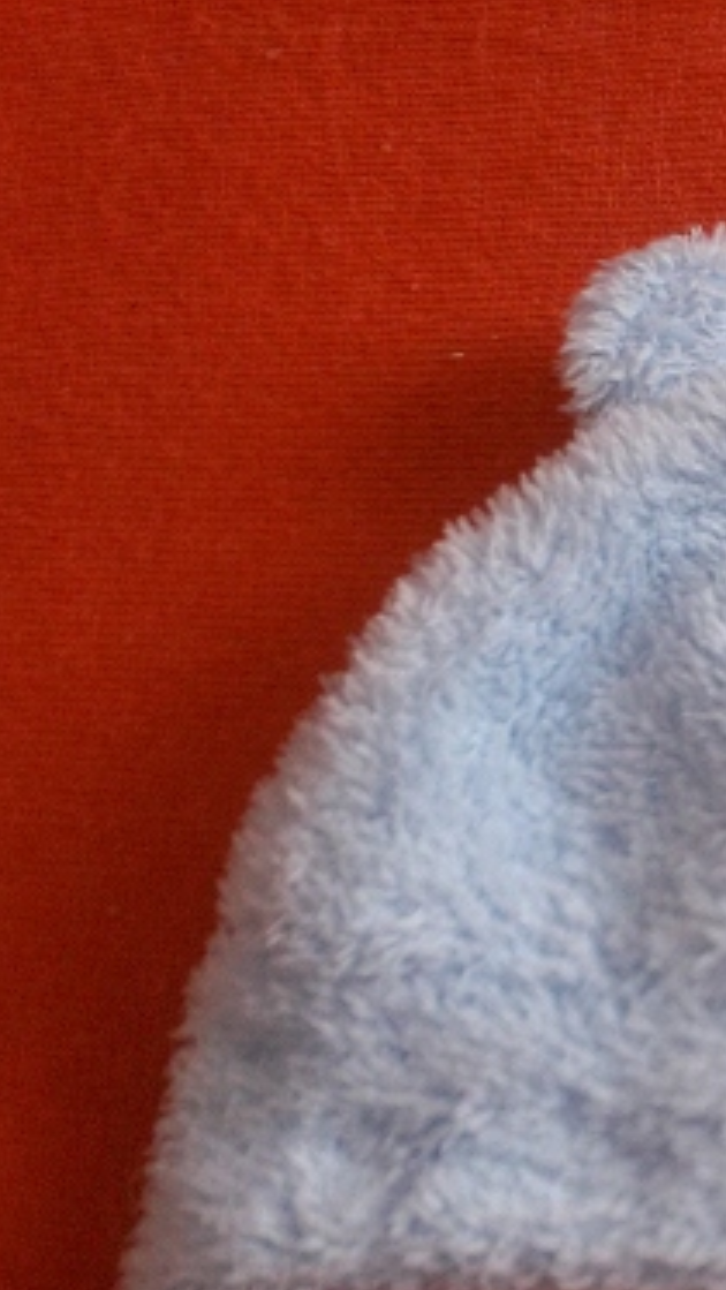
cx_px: 913
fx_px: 2428
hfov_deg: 16.2
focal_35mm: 71
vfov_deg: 29.7
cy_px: 764
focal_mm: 6.3
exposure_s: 1/30
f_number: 4.5
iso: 160
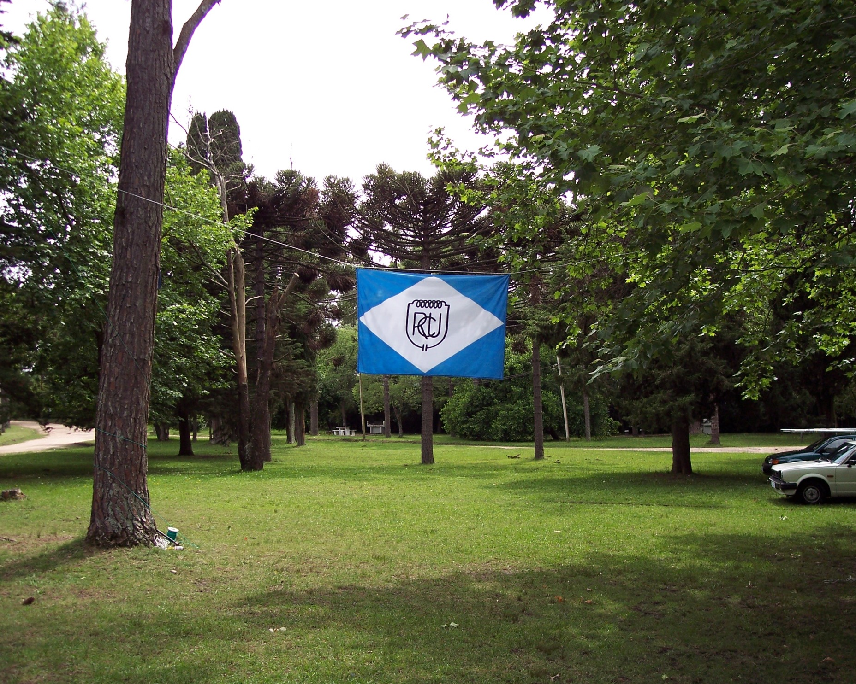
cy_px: 344
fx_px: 1039
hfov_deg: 44.8
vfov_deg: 36.5
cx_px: 439
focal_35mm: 41
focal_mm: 8
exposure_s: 1/350
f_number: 3.4
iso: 100
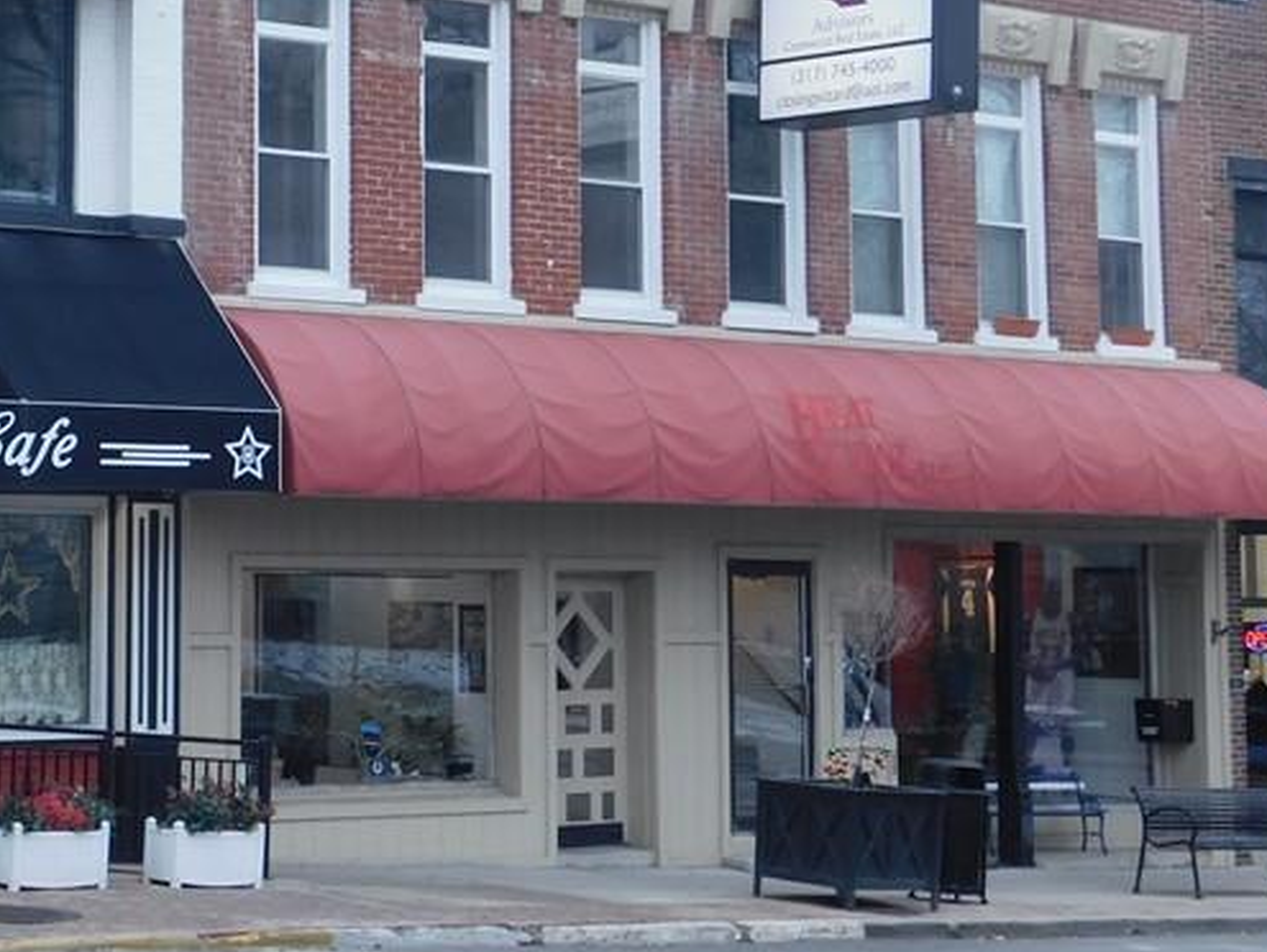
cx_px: 156
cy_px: 141
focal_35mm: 93
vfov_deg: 15.8
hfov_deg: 20.7
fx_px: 3406
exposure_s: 1/30
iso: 160
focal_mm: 8
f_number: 3.7
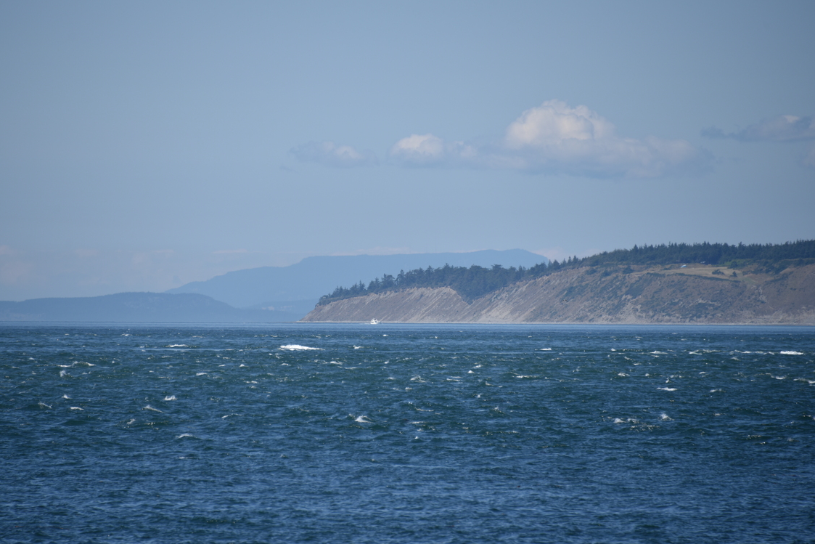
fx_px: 7743
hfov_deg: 6.0
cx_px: 359
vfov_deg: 4.0
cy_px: 279
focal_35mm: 342
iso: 100
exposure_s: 1/640
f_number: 6.3
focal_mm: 300
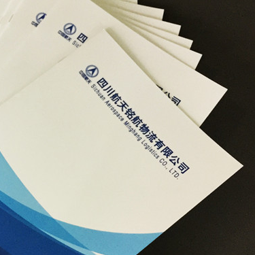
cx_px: 1
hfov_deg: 29.6
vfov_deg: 31.5
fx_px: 450
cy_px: 158
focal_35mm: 54
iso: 64
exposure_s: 1/33
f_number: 2.2
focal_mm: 4.15
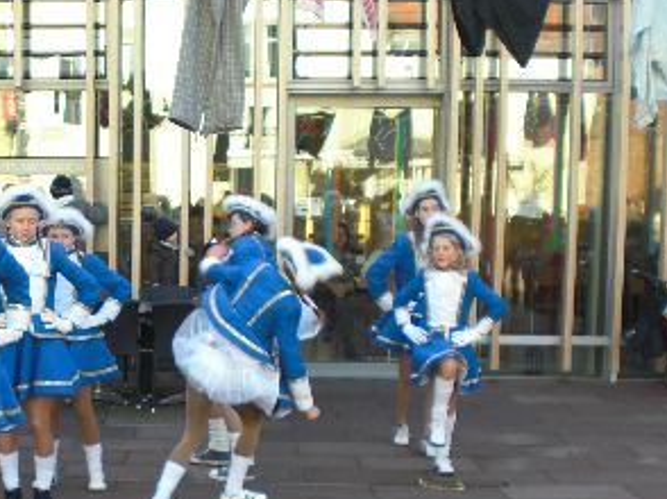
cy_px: 370
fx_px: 1328
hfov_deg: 27.3
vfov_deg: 21.1
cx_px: 87
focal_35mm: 69
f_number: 3.1
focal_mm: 6.3
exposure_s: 1/100
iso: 64
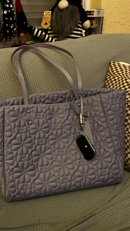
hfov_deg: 40.1
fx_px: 178
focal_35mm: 29
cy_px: 116
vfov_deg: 66.1
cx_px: 57
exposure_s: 1/30
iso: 640
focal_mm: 5.7
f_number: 1.5
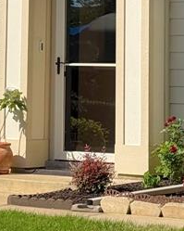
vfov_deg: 9.8
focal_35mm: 193
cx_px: -27
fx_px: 1315
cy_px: -96
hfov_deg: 7.9
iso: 64
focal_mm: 6.76
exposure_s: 1/7143
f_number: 1.78
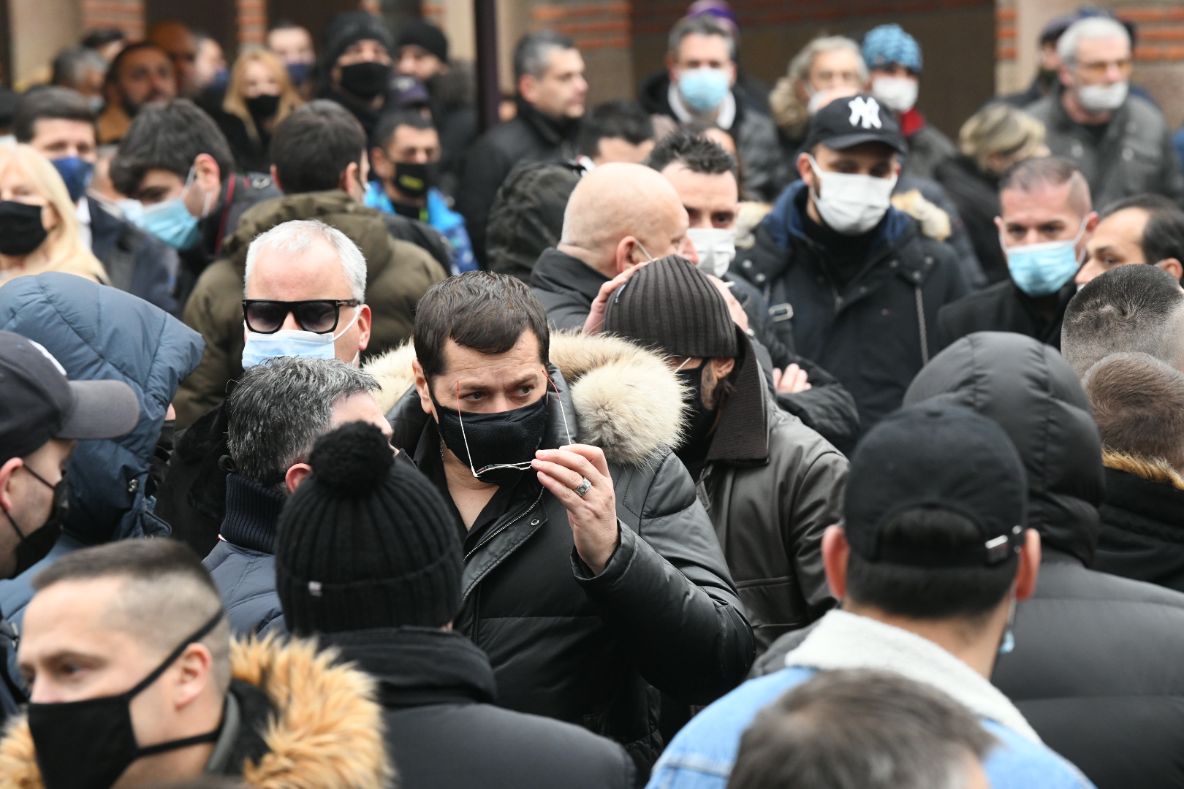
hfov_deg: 11.7
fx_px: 5755
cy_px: 394
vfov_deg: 7.8
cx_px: 592
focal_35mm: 175
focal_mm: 175
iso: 3200
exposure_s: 1/200
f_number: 7.1
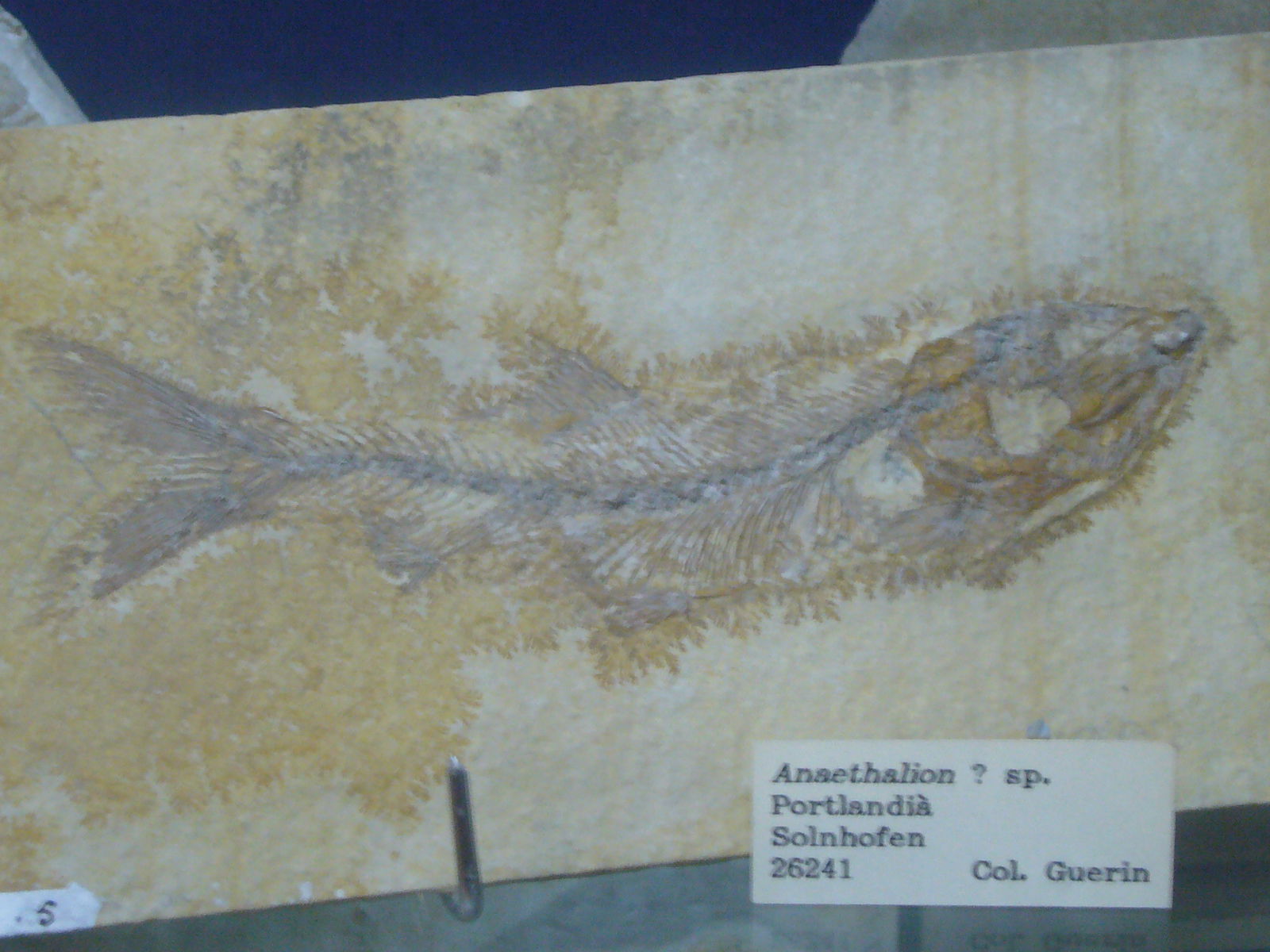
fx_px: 3155
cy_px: 476
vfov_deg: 17.2
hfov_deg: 22.8
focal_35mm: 86
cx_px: 635
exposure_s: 1/10
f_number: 4.1
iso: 200
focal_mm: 10.3
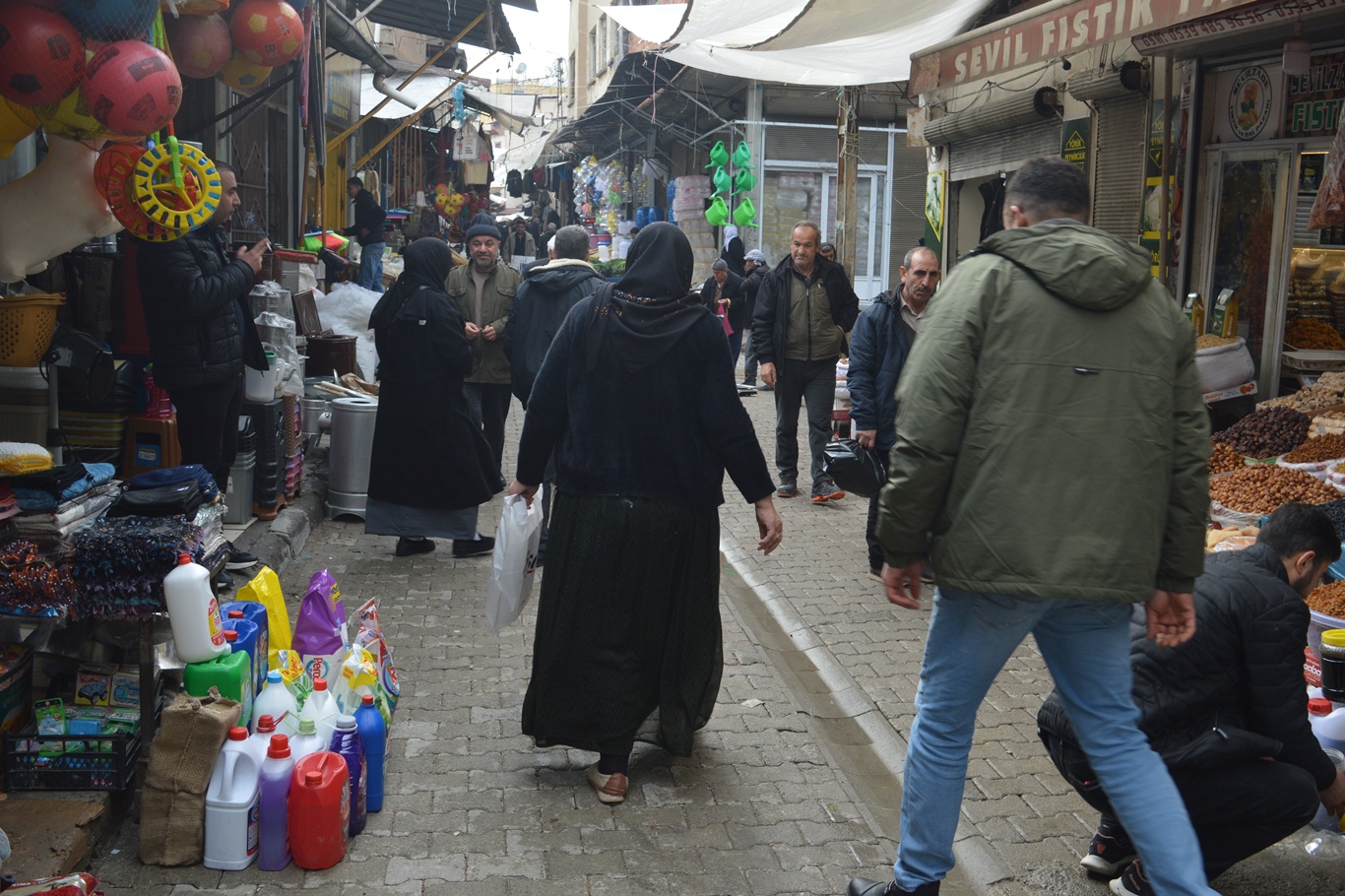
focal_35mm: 36
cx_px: 672
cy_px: 448
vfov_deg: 36.9
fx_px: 1345
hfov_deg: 53.1
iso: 250
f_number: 5.6
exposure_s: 1/125
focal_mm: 24
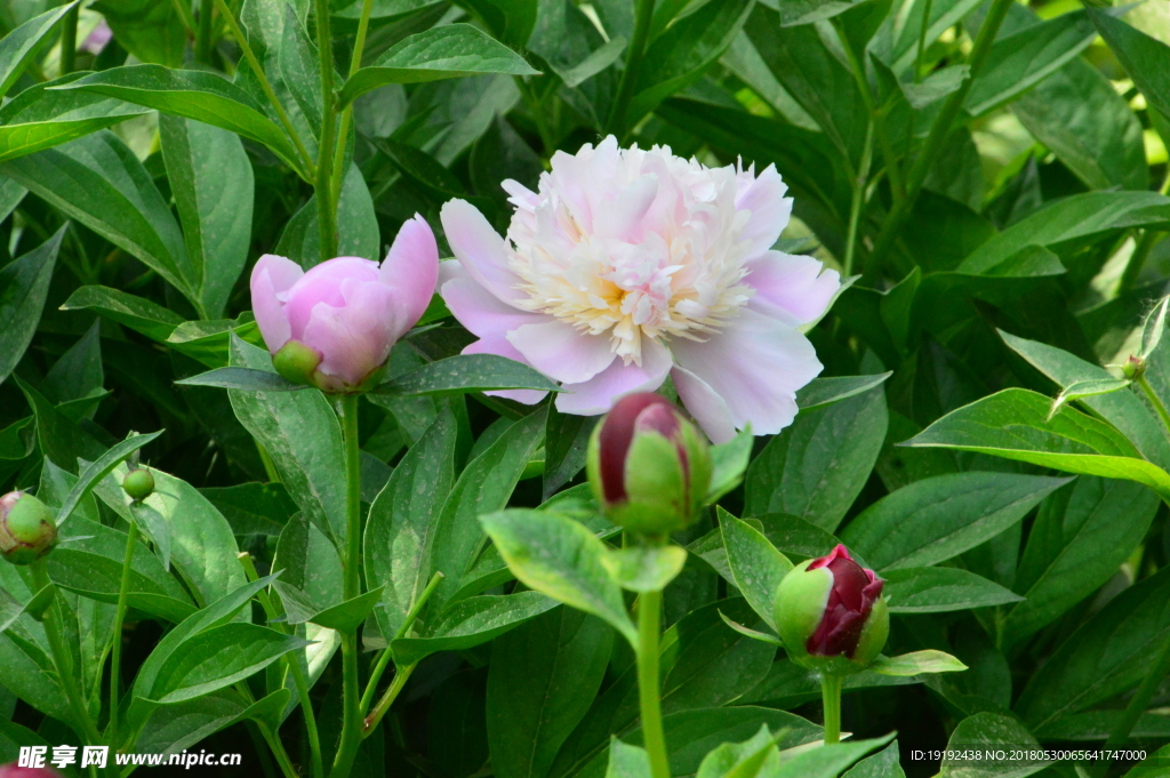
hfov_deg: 4.6
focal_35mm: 450
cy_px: 389
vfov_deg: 3.1
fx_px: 14613
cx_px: 585
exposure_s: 1/250
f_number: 20
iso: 2500
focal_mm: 300
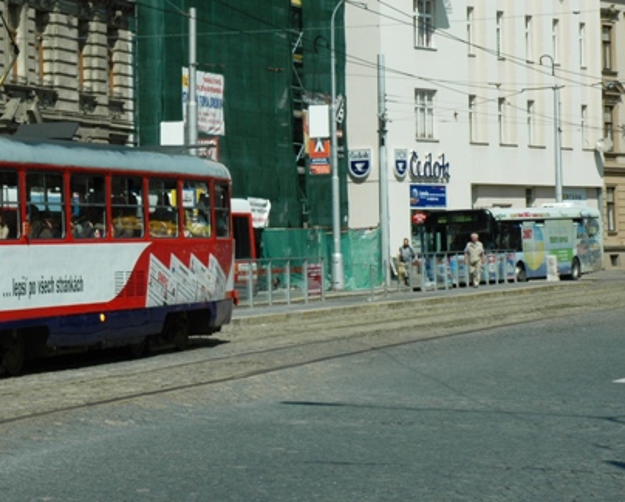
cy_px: 161
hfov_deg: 14.9
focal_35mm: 128
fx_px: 2370
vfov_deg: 12.1
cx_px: 63
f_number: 22
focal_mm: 46
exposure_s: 1/160
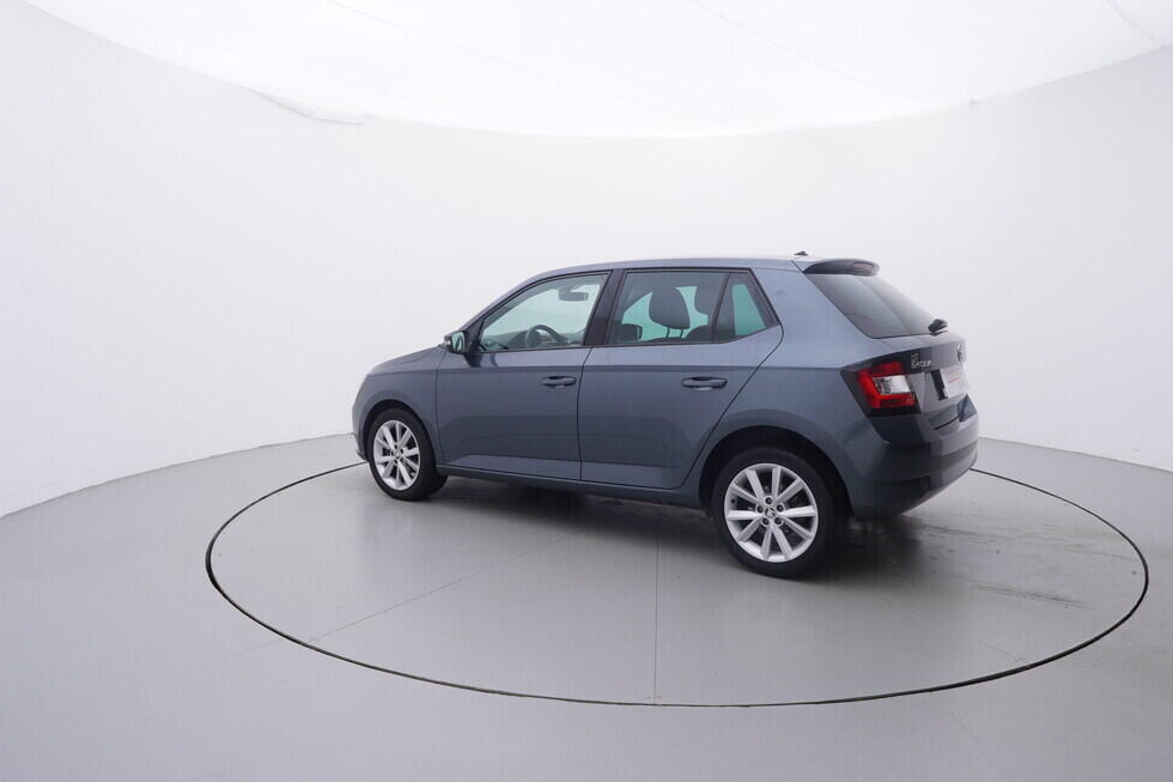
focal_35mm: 24
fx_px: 766
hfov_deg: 74.8
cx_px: 604
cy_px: 399
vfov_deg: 54.0
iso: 200
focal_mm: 15
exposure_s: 1/80
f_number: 5
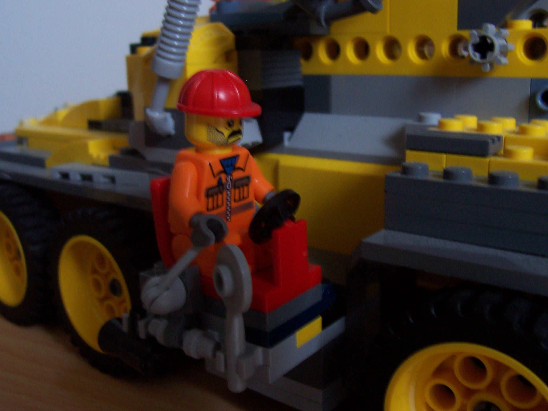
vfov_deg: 38.7
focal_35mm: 37
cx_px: 274
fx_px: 586
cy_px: 206
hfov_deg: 50.1
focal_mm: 5.6
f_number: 2.8
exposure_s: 1/8
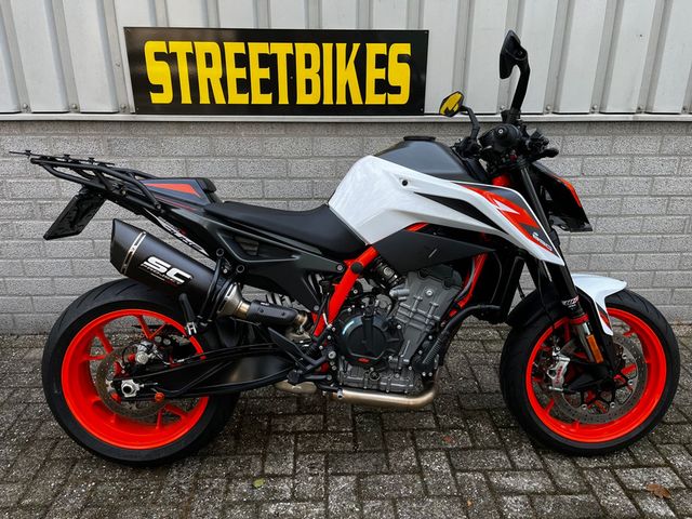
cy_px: 260
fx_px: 520
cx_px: 346
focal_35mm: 26
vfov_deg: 53.1
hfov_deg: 67.3
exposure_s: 1/100
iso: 64
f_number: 1.6
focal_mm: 5.1
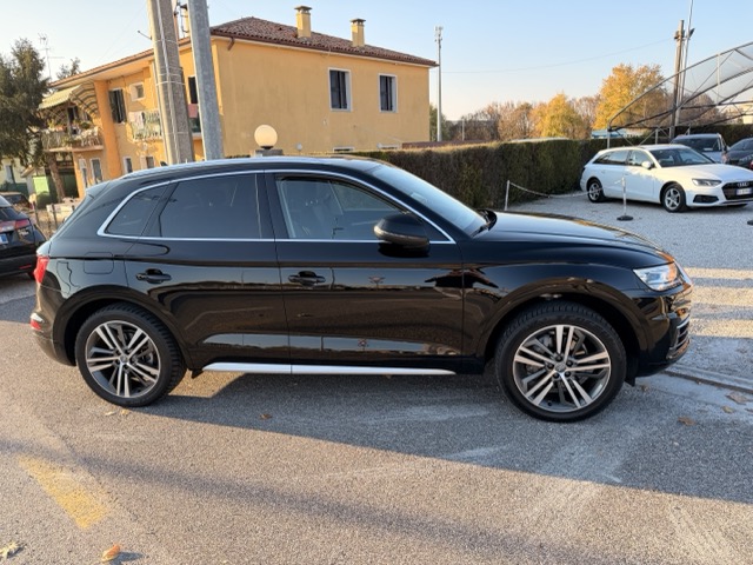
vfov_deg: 56.8
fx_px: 522
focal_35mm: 24
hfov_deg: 71.6
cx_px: 376
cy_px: 282
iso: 100
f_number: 1.78
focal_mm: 6.76
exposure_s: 1/888
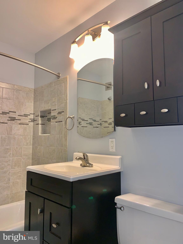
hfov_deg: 53.1
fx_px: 183
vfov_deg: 67.3
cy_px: 122
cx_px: 92
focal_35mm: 26
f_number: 1.8
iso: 25
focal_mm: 4.25
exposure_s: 1/22
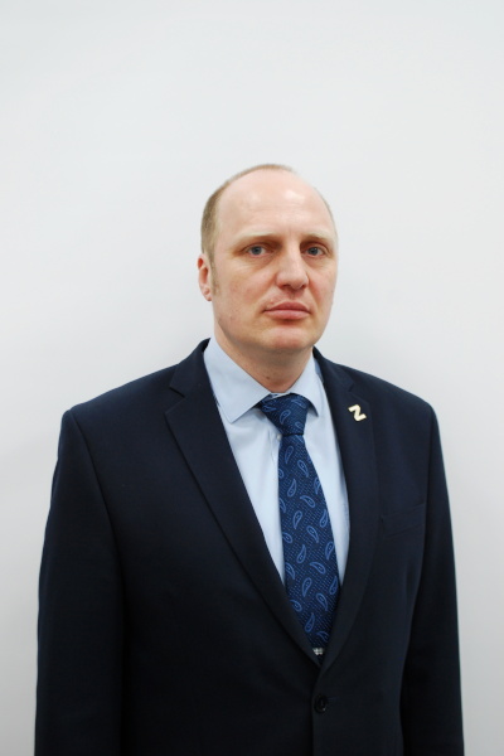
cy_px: 378
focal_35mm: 44
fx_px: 913
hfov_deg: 30.8
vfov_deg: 45.0
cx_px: 252
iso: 400
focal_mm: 29
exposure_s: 1/30
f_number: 4.8
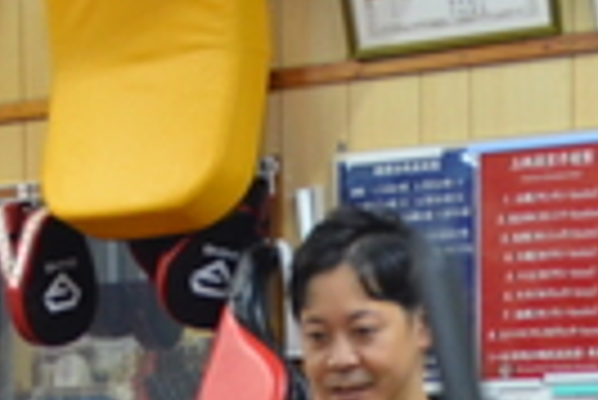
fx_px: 2993
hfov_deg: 11.3
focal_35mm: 180
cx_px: 40
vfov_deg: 7.0
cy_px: 1128
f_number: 4
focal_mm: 20
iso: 800
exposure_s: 1/60
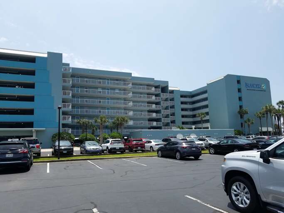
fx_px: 213
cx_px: 142
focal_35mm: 26
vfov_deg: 53.0
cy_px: 106
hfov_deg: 67.3
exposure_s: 1/3104
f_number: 1.7
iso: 50
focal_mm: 4.2
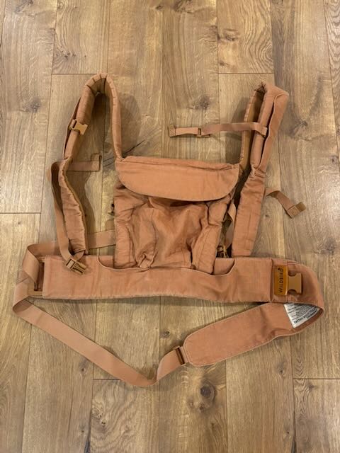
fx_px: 340
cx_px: 170
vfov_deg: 67.3
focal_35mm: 26
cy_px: 226
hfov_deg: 53.1
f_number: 1.6
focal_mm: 5.96
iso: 400
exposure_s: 1/60
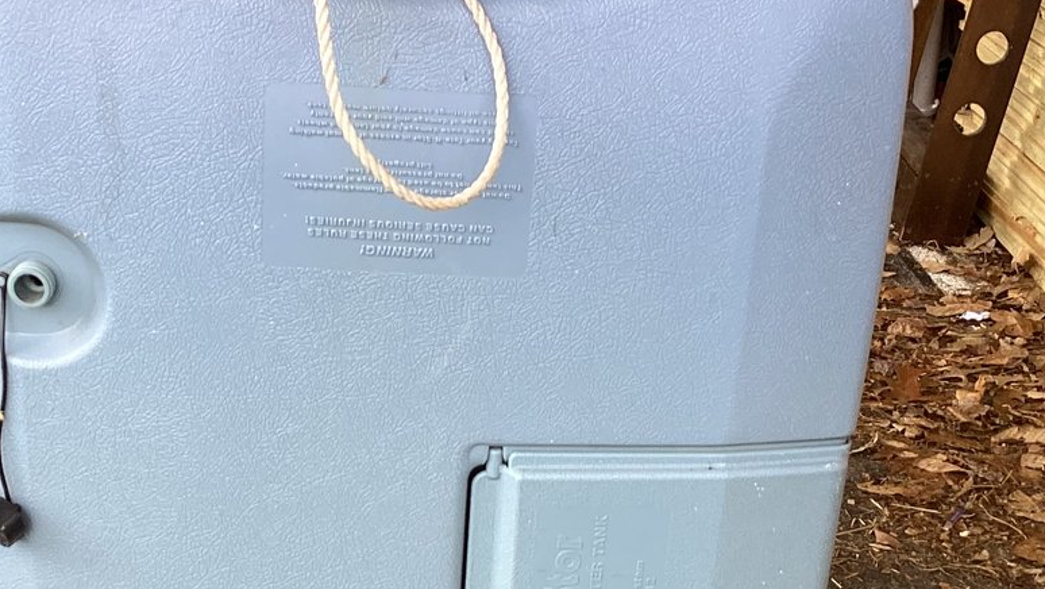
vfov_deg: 18.0
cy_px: 525
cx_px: 400
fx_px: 1829
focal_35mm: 66
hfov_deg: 31.8
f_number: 2.4
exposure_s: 1/120
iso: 25
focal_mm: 3.3
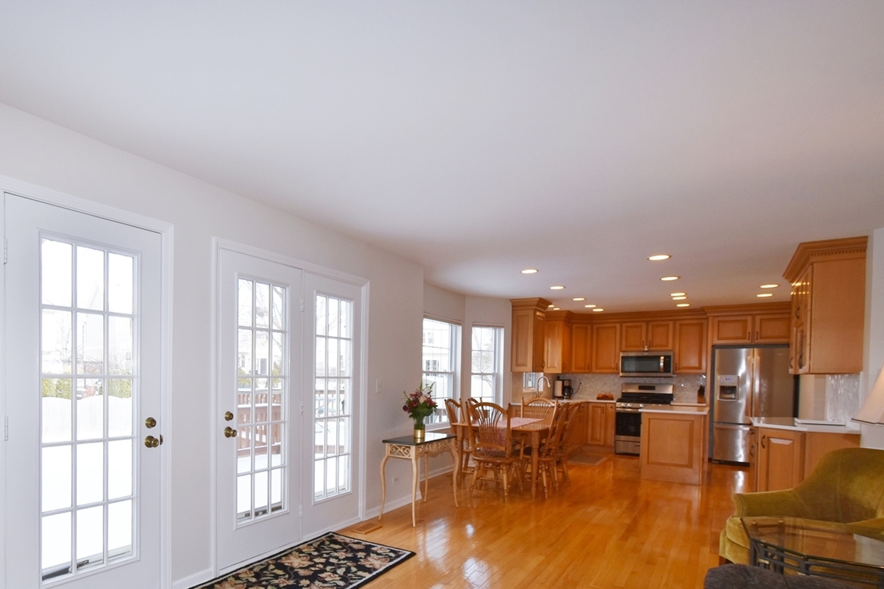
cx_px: 308
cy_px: 388
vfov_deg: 60.6
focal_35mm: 20
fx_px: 491
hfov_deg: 81.6
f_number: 5.6
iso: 160
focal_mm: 10
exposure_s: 1/125
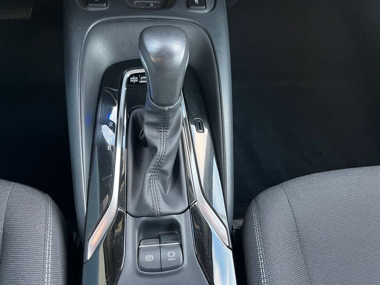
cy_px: 142
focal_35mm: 26
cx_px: 190
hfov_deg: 67.3
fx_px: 285
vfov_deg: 53.1
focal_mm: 5.1
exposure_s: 1/46
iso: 500
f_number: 1.6
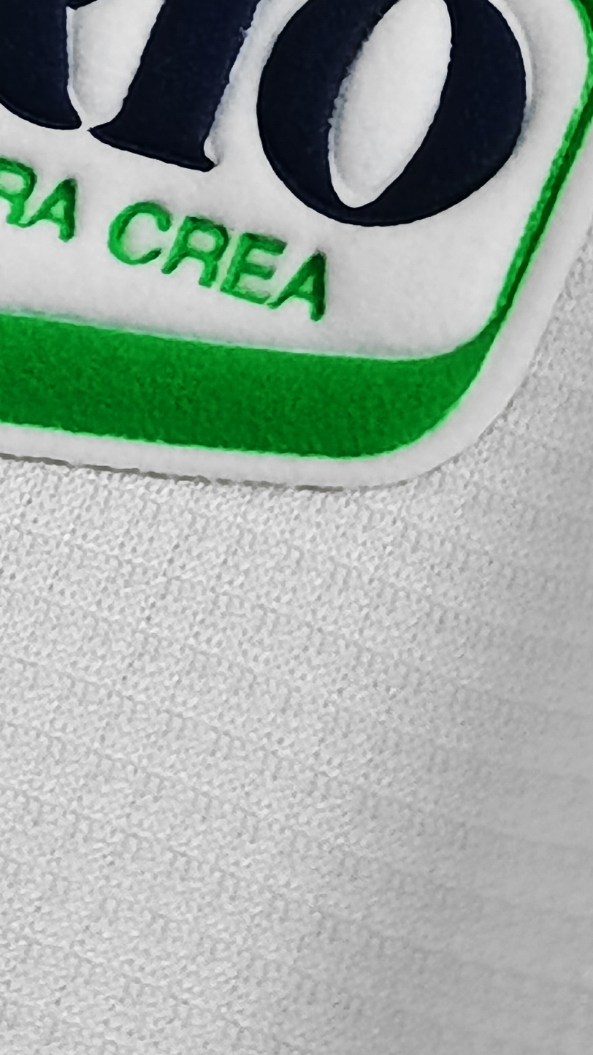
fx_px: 4278
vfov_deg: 13.8
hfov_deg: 7.9
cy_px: -67
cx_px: -62
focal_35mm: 153
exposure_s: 1/50
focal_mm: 5.58
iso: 200
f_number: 1.8
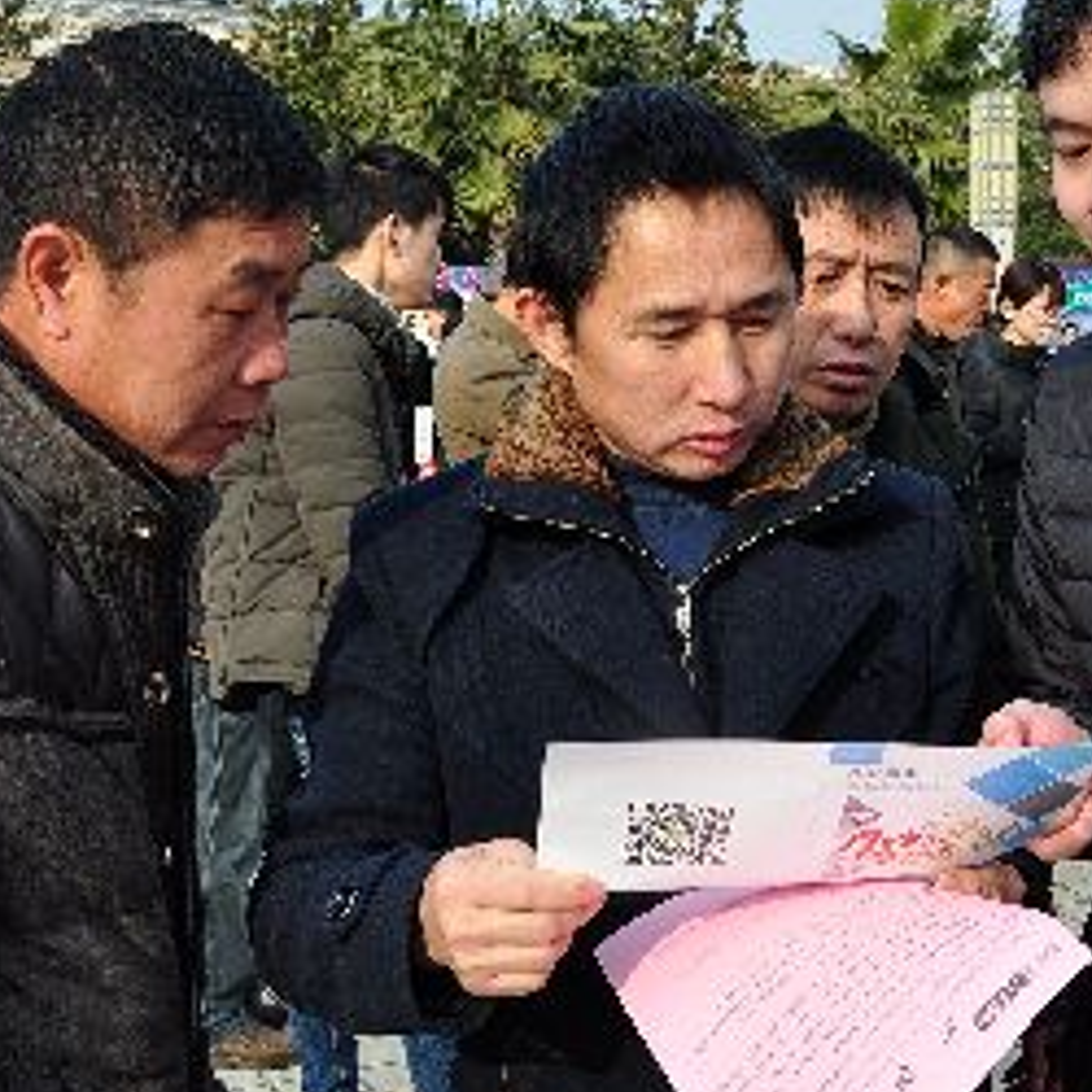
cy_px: 686
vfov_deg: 28.1
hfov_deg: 28.1
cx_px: 681
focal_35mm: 61
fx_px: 2177
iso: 200
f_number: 11
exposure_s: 1/125
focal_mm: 24
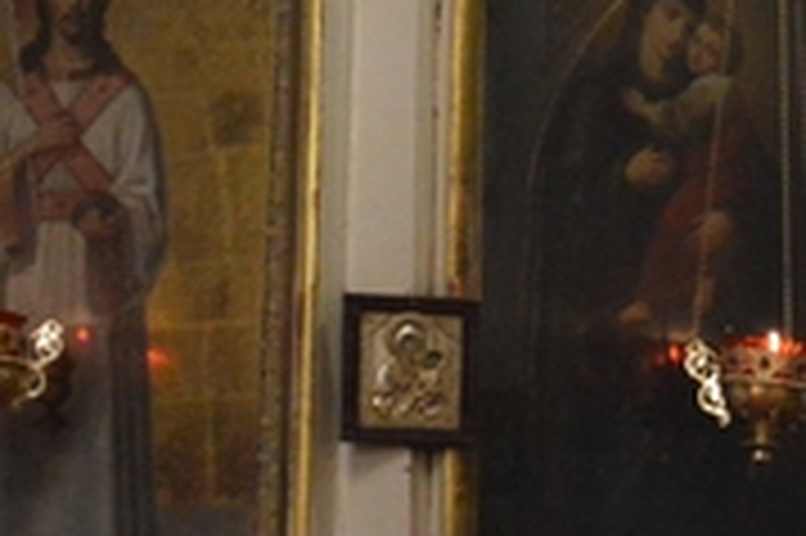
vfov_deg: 11.2
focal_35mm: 121
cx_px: 1463
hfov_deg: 14.7
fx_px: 2707
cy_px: 518
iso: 3200
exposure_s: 1/60
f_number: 3.5
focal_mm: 18
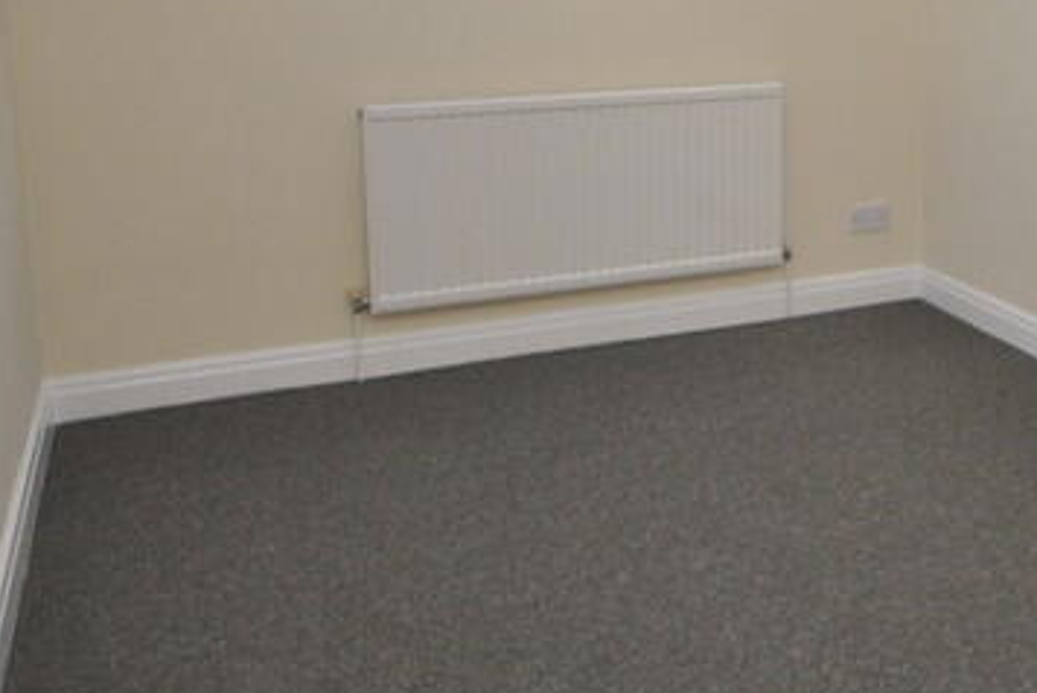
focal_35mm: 47
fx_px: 1368
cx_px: 856
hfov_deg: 39.6
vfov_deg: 27.8
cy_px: 124
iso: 200
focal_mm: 11
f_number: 4.2
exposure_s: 1/60
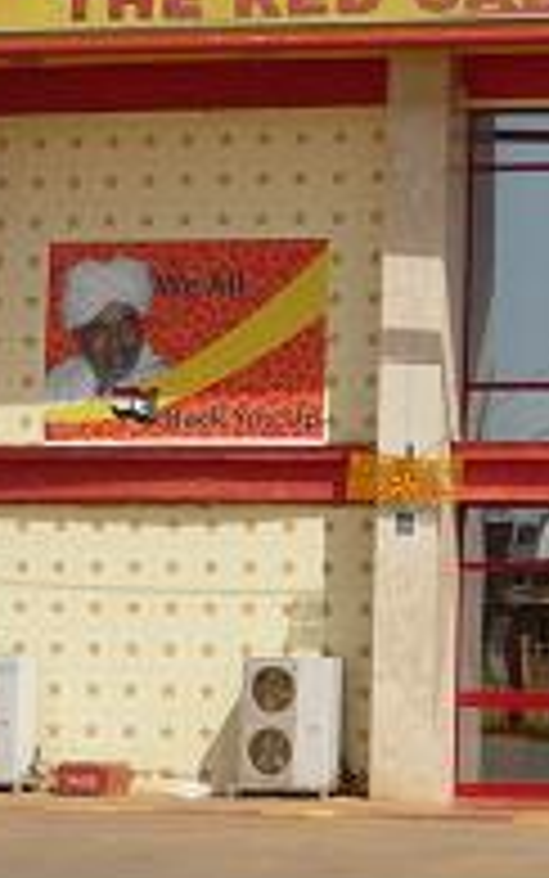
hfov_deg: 10.7
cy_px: 320
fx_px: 2799
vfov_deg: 17.8
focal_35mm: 117
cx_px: 902
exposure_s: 1/250
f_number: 8
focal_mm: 5.5
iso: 100
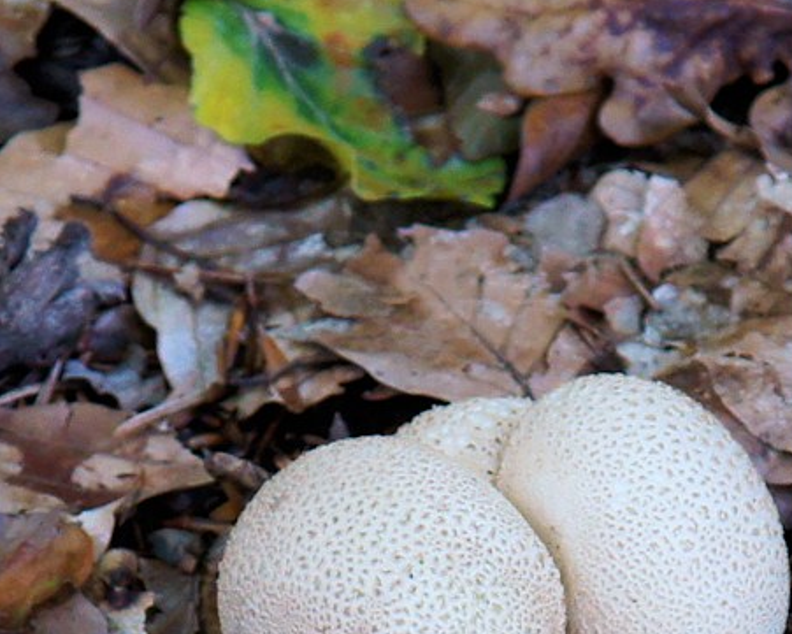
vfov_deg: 5.3
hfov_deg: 6.6
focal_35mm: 292
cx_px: 450
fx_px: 6853
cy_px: 666
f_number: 5.6
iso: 400
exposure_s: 1/20
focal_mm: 75
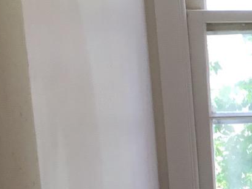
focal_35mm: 154
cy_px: 201
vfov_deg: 9.6
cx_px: 442
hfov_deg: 11.9
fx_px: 1121
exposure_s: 1/60
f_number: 2.4
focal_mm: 3.3
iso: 25
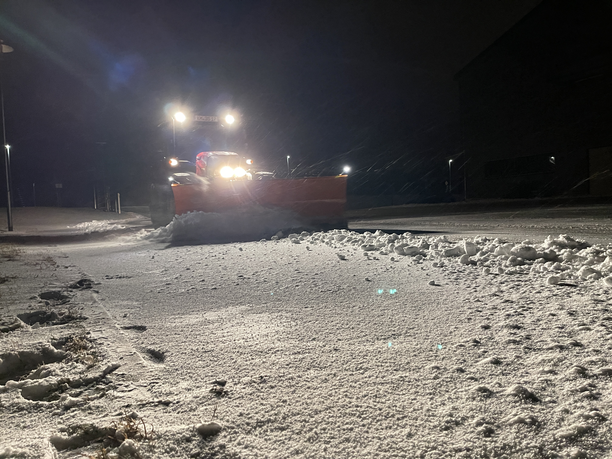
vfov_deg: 54.9
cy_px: 230
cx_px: 306
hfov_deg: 69.4
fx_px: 442
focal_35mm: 25
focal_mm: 5.1
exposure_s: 1/31
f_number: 1.6
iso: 500
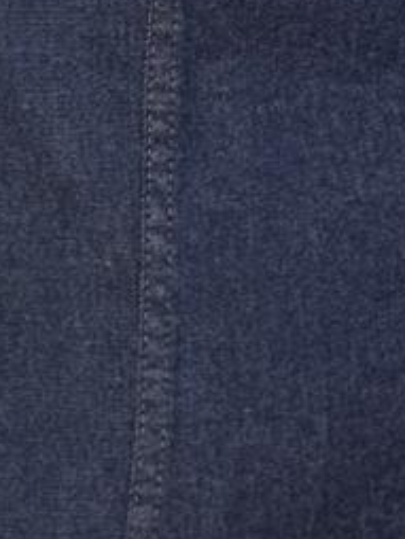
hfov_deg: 4.9
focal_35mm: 302
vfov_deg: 6.5
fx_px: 4703
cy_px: -199
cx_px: 280
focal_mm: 6.76
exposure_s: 1/199
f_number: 1.78
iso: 50
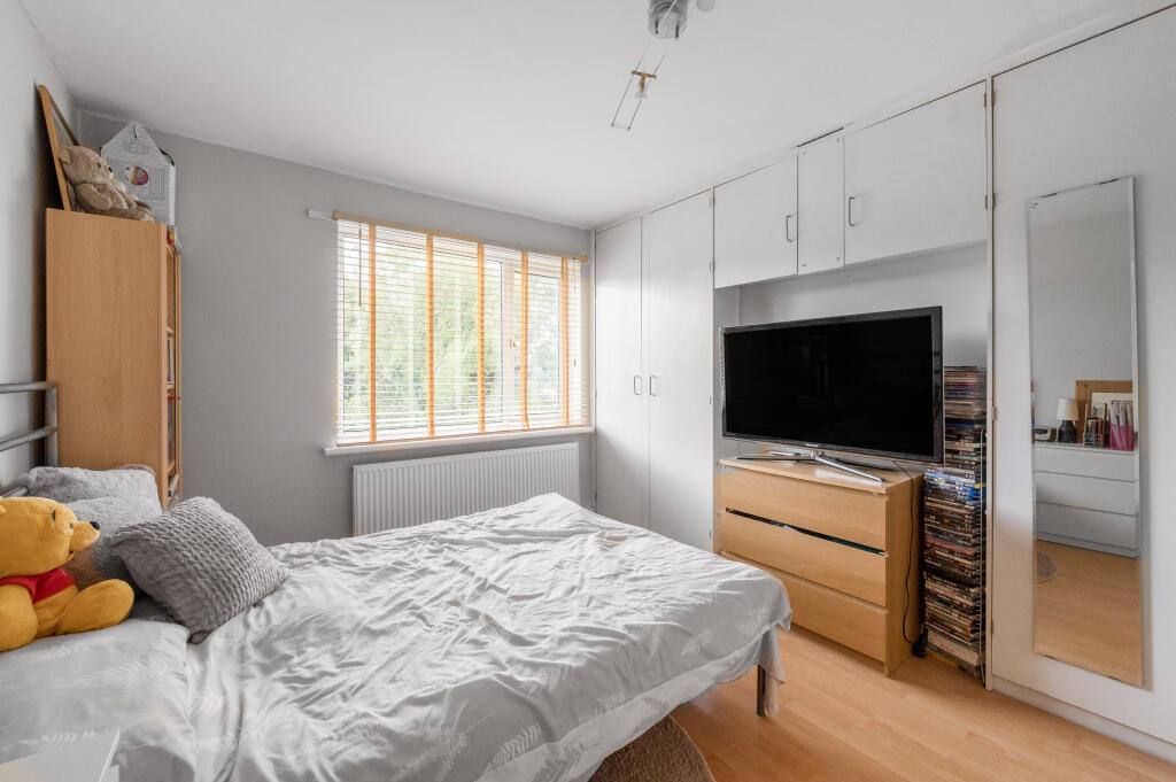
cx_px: 588
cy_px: 391
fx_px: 457
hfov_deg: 104.3
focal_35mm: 14
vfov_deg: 81.1
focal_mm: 14
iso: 800
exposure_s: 1/80
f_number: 8
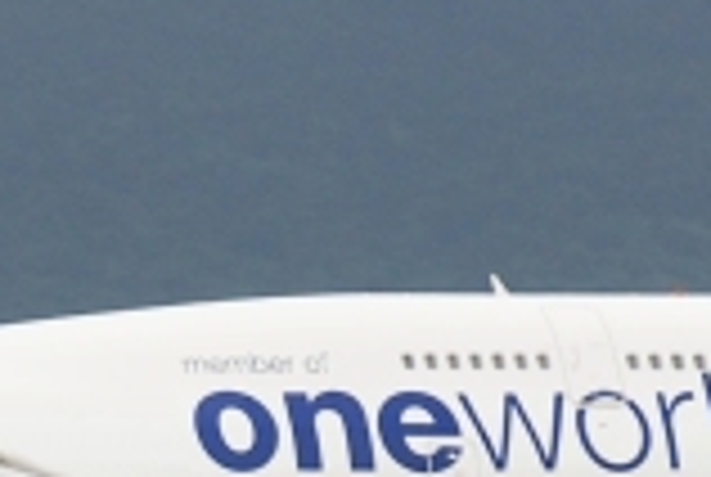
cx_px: -446
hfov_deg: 1.4
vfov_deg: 0.9
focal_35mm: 1520
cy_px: 403
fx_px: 30076
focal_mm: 200
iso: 200
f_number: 4
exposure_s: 1/640
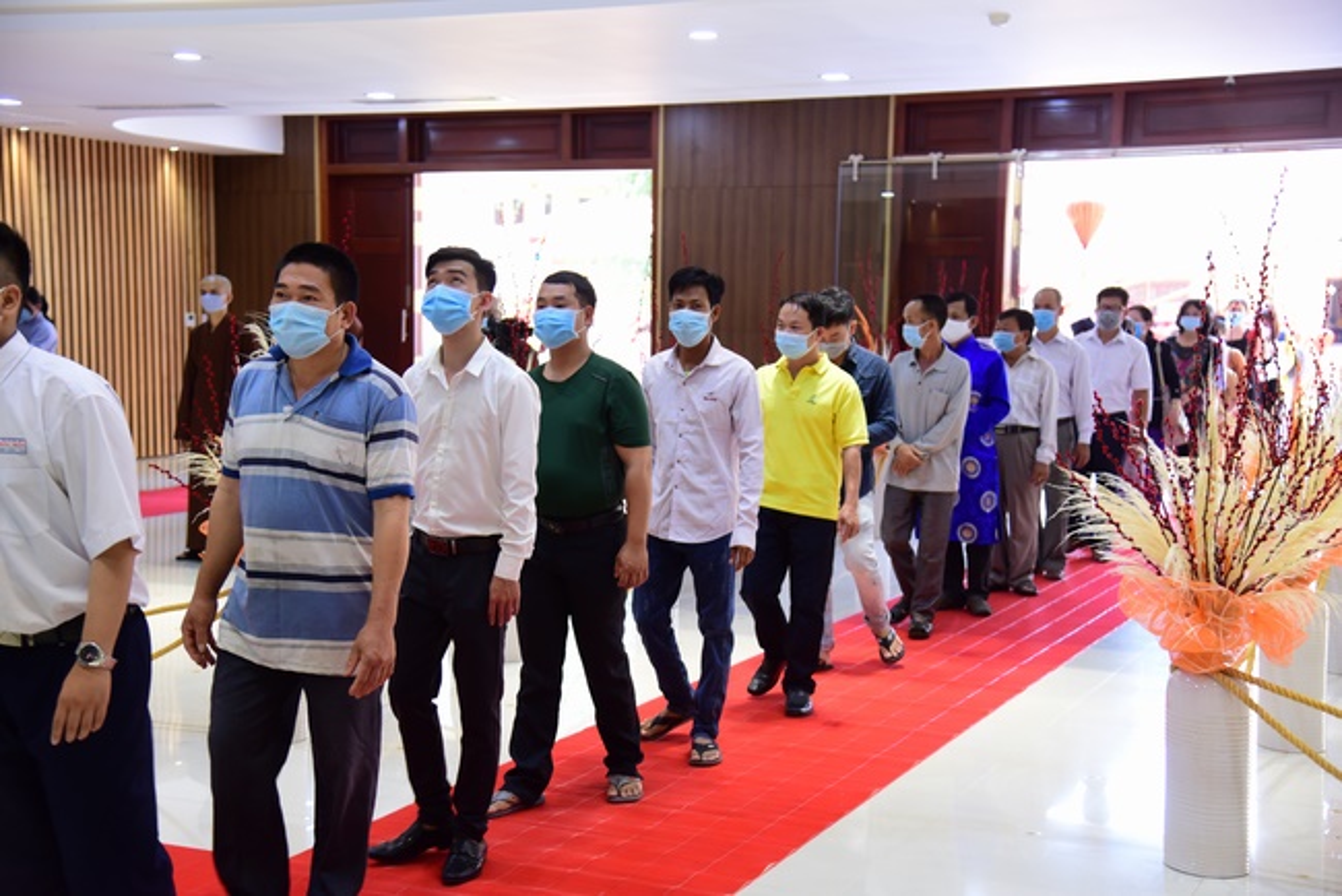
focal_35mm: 50
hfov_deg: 39.6
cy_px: 448
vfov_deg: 27.0
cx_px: 671
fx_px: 1865
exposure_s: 1/80
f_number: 4
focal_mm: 50
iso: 1000
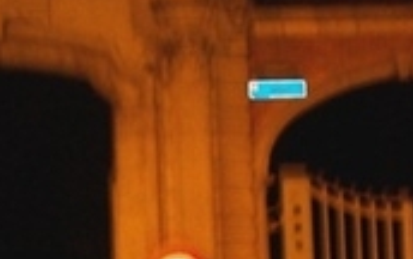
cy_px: 266
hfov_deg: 17.2
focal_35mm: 118
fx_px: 1330
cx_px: -22
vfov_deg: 11.0
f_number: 2.9
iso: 160
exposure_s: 1/2
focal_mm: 5.7
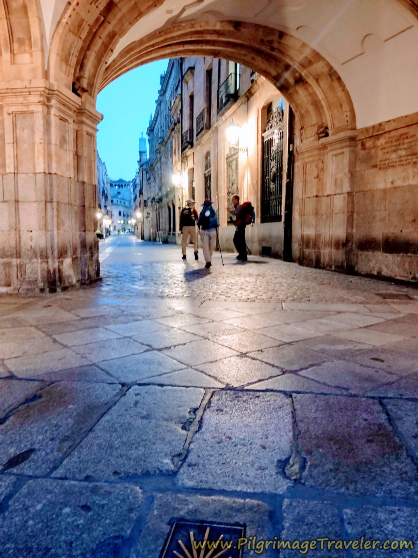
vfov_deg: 67.3
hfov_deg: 53.1
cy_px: 279
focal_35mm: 26
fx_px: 419
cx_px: 209
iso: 200
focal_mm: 4.3
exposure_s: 1/11
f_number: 1.7
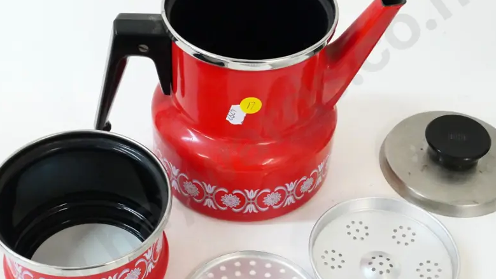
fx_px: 828
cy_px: 163
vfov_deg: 19.1
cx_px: 226
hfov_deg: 33.3
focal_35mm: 63
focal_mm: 22
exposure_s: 1/80
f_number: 6.3
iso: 3200
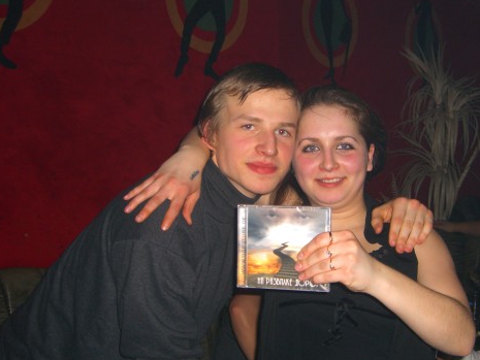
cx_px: 299
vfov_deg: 29.7
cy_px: 200
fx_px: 680
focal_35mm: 49
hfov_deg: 38.7
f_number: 2.8
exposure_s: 1/60
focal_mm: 7.9
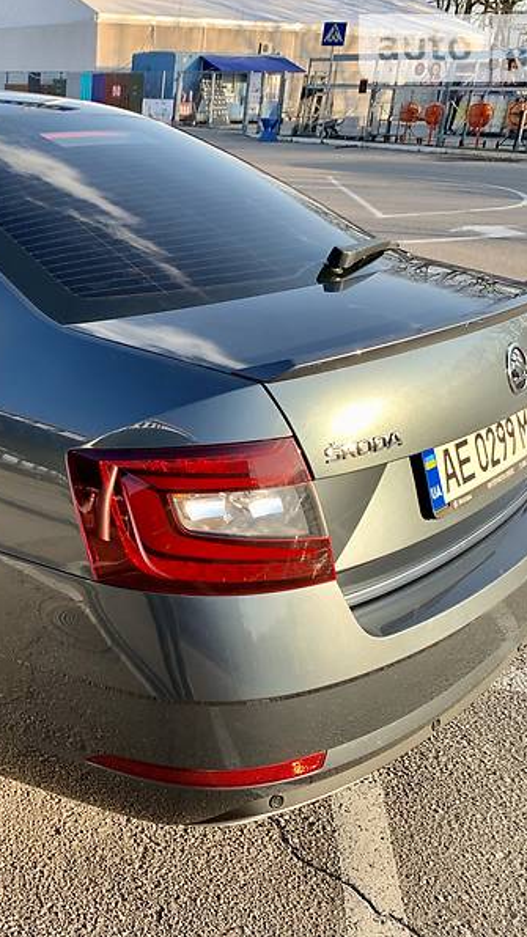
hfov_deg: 28.9
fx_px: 945
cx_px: -20
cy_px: 467
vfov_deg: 52.8
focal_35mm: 38
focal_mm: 4.2
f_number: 1.8
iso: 25
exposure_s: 1/316
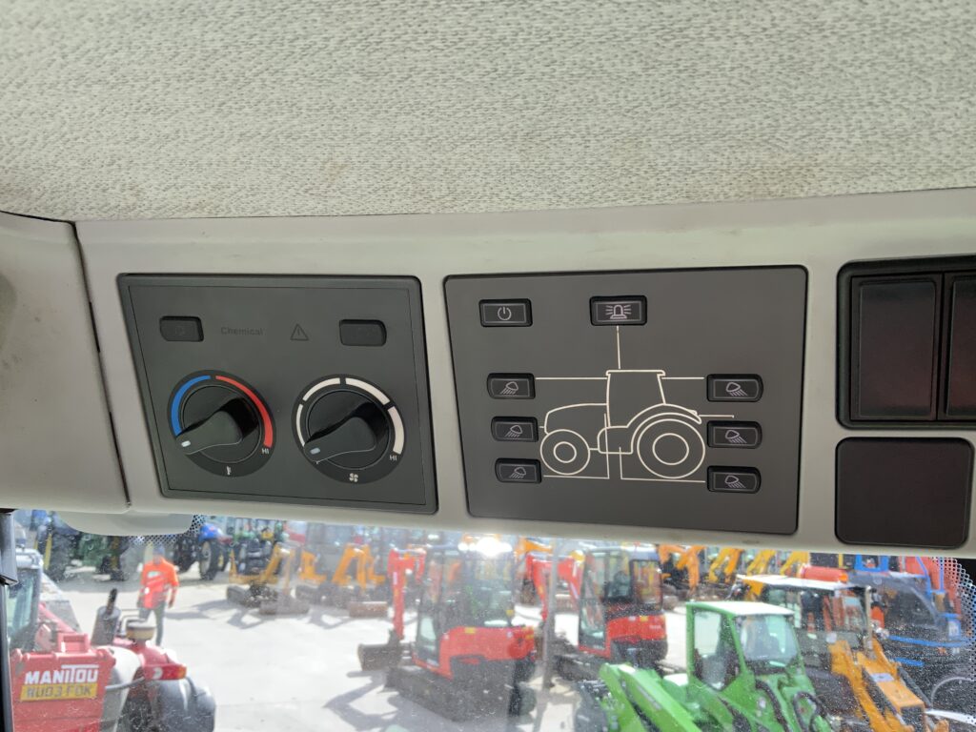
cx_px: 488
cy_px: 366
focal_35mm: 29
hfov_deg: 61.7
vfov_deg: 48.2
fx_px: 818
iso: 16
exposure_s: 1/228
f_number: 1.8
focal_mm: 3
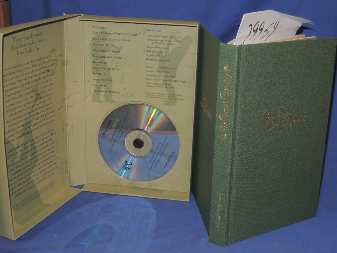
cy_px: 126
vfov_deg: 26.6
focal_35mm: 55
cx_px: 168
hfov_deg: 34.9
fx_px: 535
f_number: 4
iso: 200
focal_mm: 9.9
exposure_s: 1/50
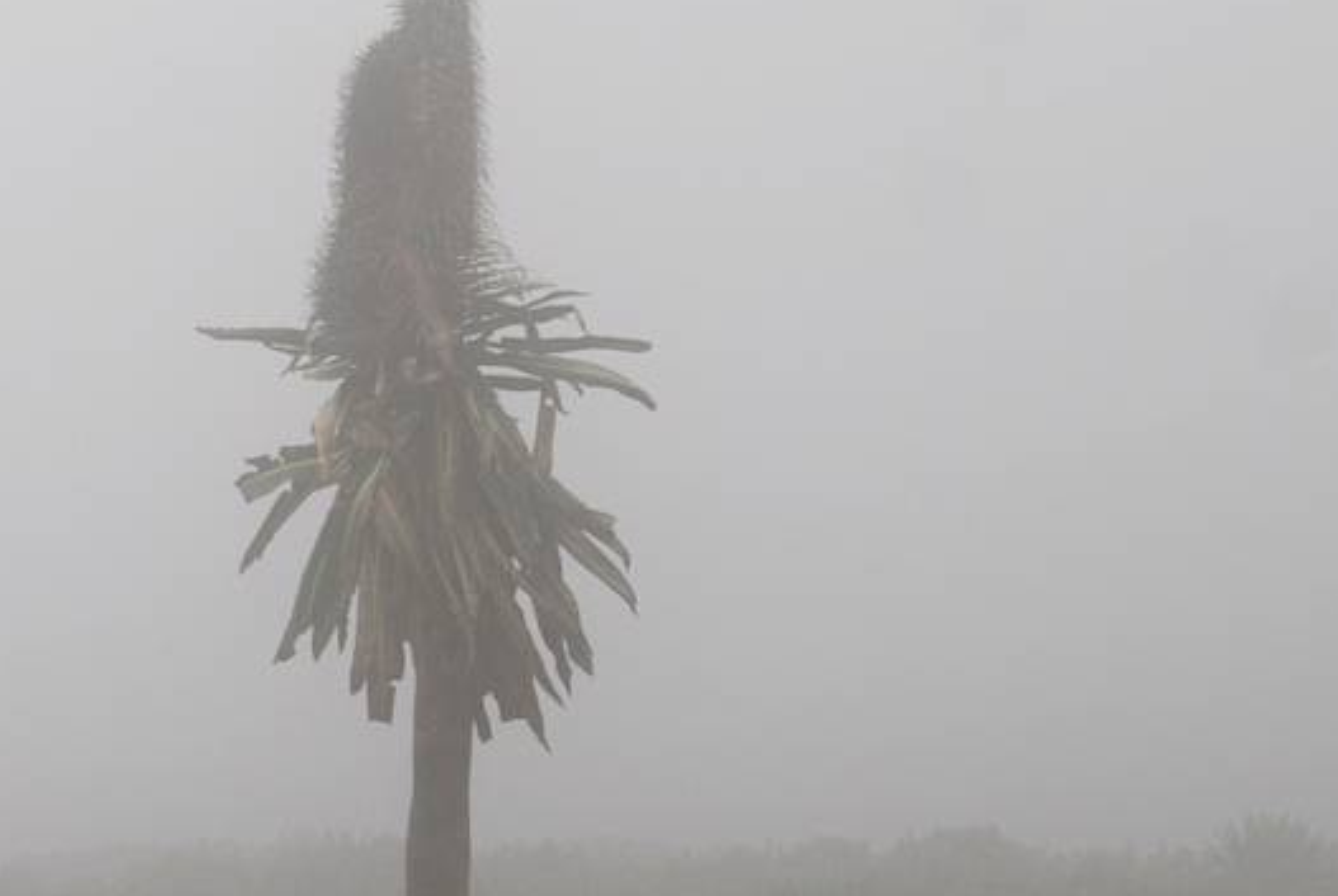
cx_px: -254
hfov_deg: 6.4
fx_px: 11873
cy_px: 288
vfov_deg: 4.3
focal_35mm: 319
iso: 110
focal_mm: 70
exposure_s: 1/500
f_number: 5.6
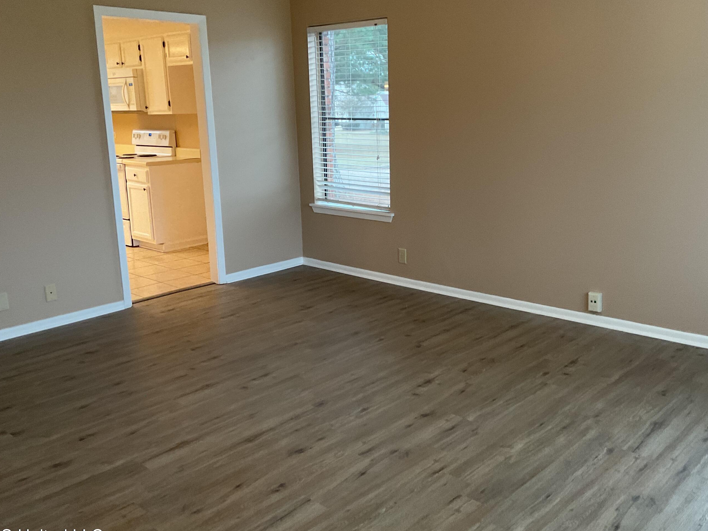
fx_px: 695
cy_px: 253
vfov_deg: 41.8
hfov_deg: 53.9
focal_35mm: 34
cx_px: 390
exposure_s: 1/60
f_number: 1.8
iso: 160
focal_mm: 3
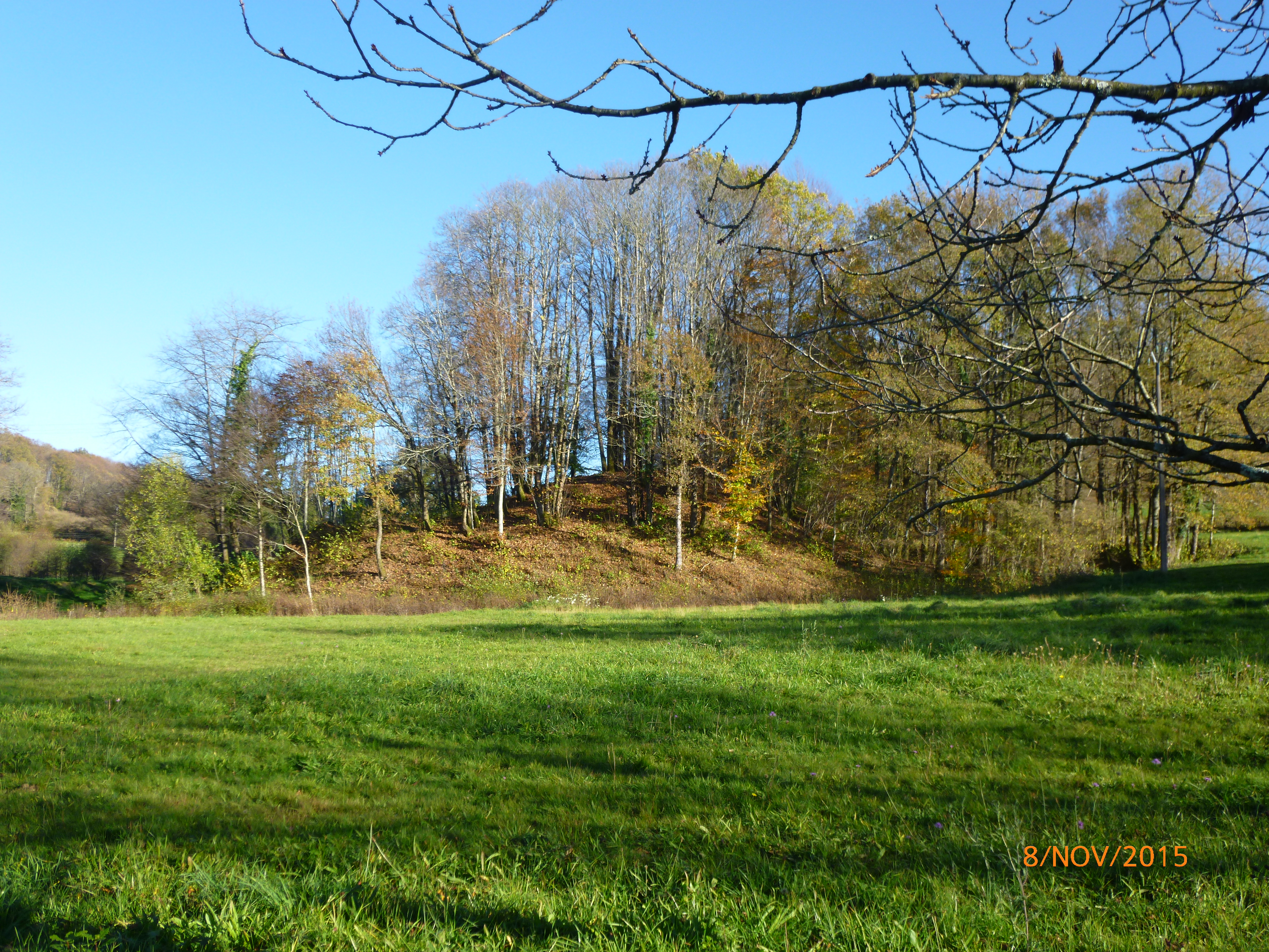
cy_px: 476
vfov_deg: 41.8
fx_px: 1246
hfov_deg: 54.0
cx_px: 634
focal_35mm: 34
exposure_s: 1/250
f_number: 3.5
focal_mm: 6
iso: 100
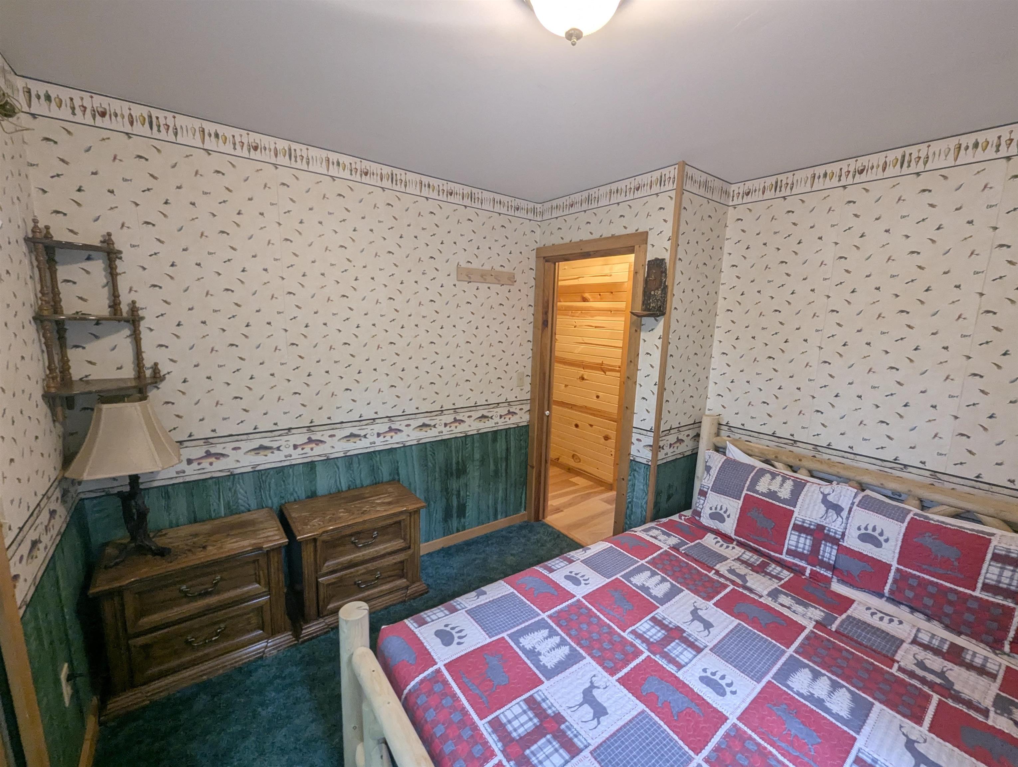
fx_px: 383
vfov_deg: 90.1
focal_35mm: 13
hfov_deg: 106.1
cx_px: 509
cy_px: 384
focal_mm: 1.95
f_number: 2.2
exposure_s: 1/60
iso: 135
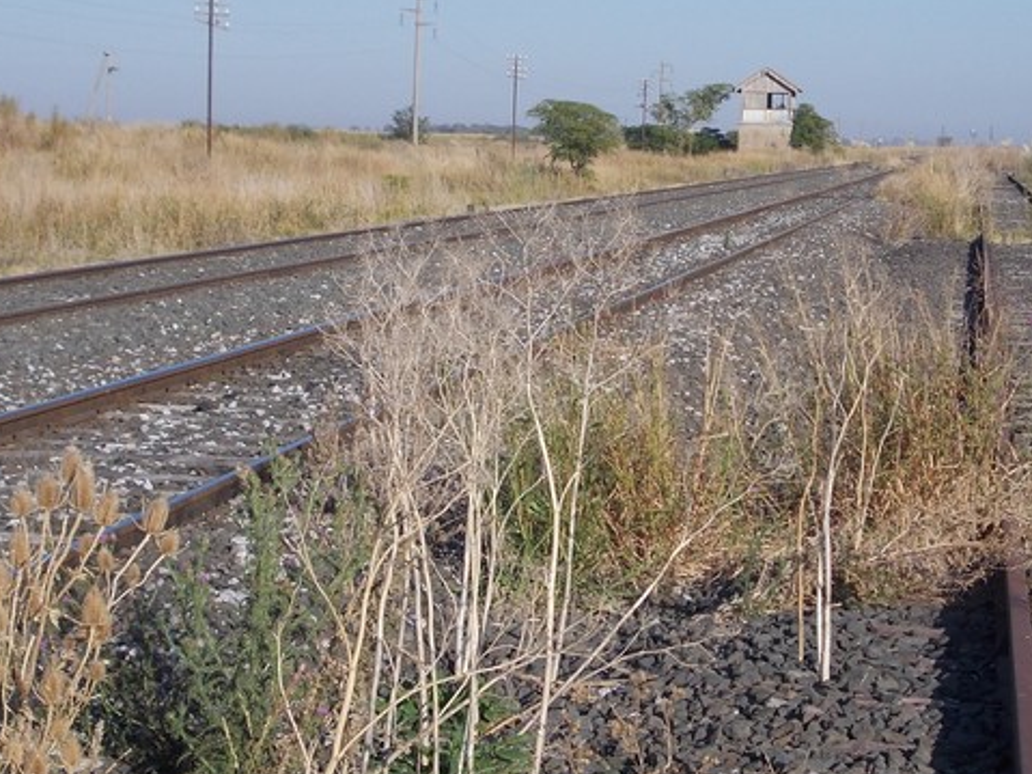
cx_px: 620
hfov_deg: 20.4
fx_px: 2861
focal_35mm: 96
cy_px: 351
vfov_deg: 15.4
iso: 80
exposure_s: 1/200
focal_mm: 8.5
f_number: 8
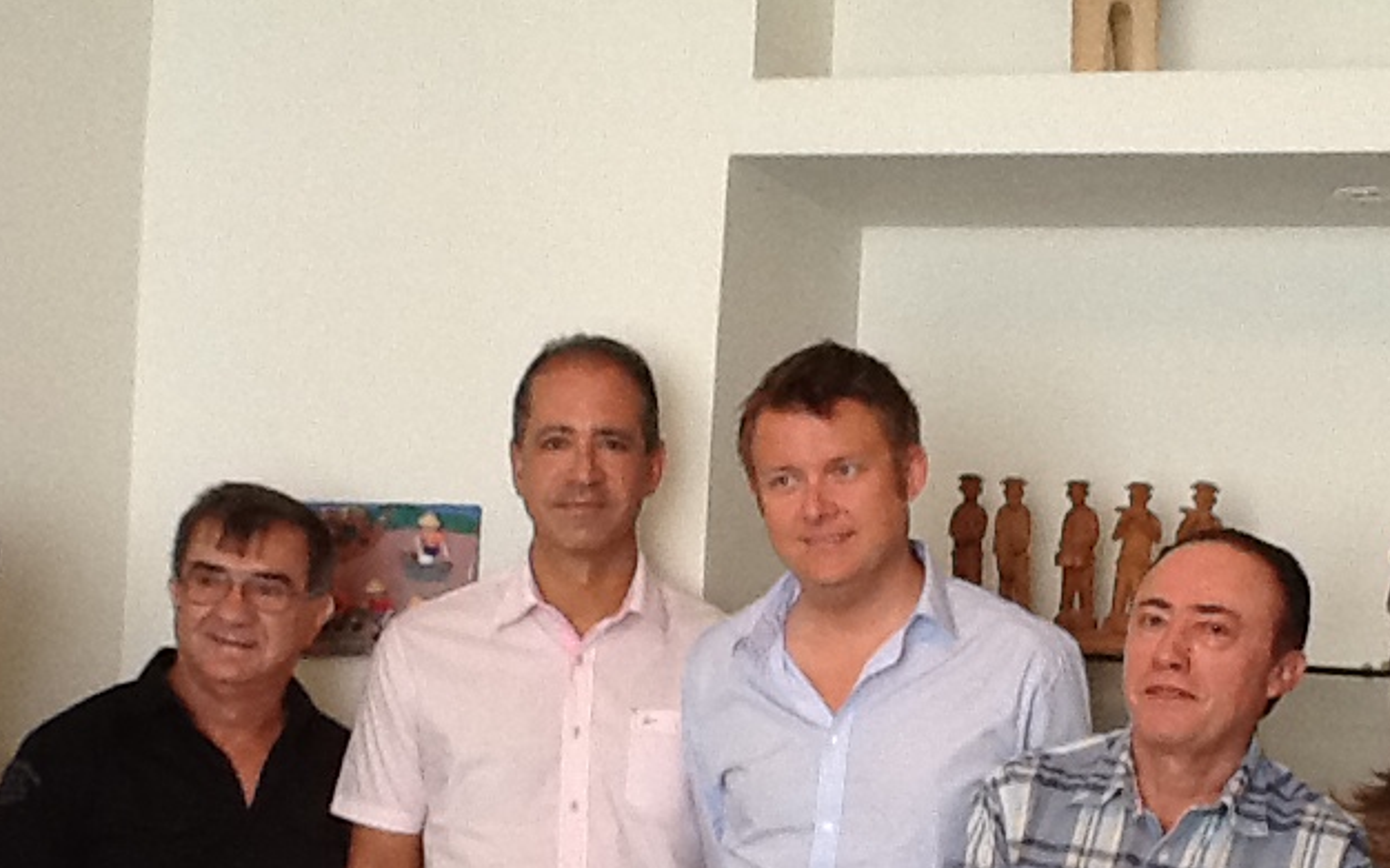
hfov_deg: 38.8
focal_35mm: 52
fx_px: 1970
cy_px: 750
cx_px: 802
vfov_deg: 24.3
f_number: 2.4
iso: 160
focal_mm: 2.03
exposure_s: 1/30
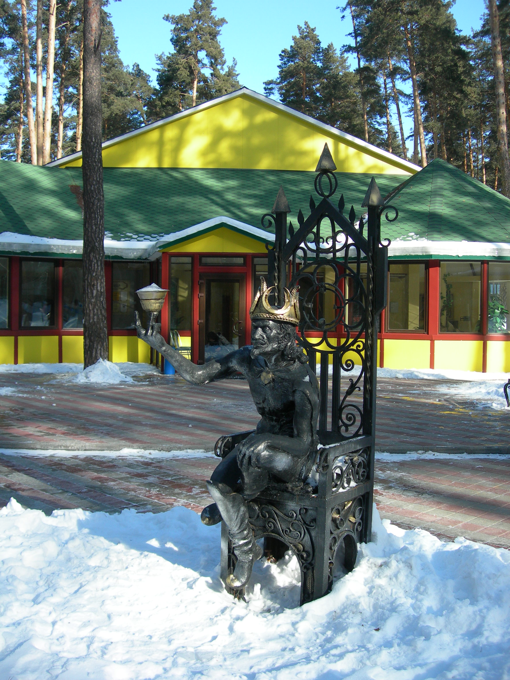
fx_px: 746
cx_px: 255
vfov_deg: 49.0
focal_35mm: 38
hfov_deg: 37.7
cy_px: 340
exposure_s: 1/368
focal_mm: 7.8
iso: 50
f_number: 2.8
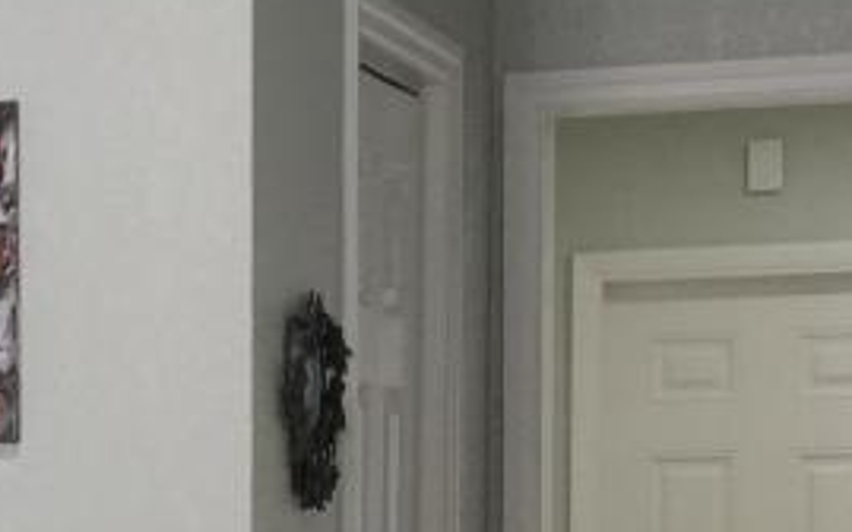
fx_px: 3645
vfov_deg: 8.1
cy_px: 972
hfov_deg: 12.9
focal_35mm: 157
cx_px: -250
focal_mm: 13.29
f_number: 6.3
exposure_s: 1/40
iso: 1000
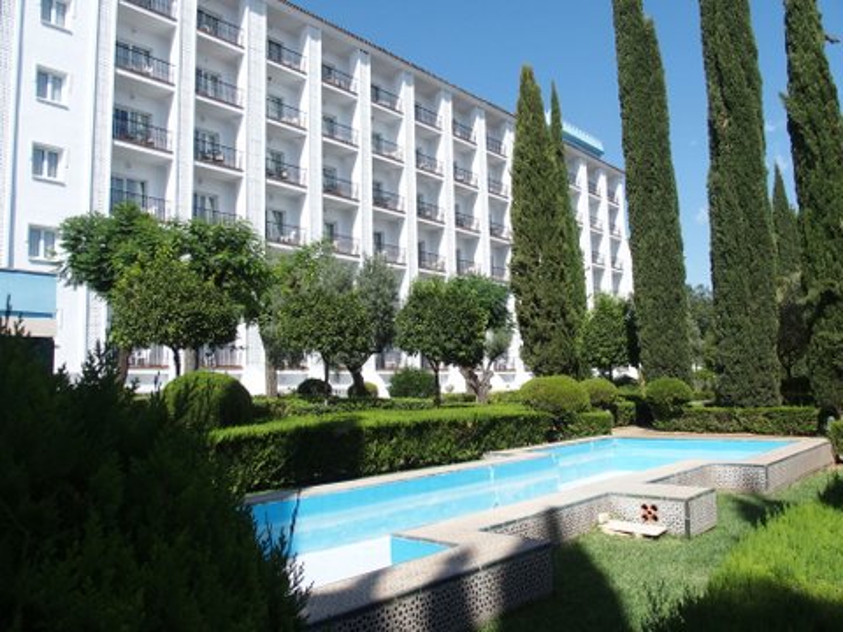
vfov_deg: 49.7
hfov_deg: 63.4
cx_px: 422
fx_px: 682
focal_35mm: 28
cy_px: 316
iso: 100
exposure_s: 1/800
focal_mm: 6
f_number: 4
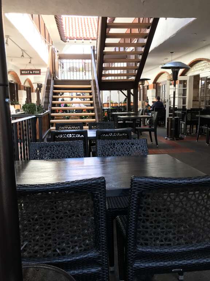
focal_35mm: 28
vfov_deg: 63.4
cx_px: 105
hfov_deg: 49.7
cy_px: 140
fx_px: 226
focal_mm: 3.99
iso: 40
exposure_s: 1/120
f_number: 1.8
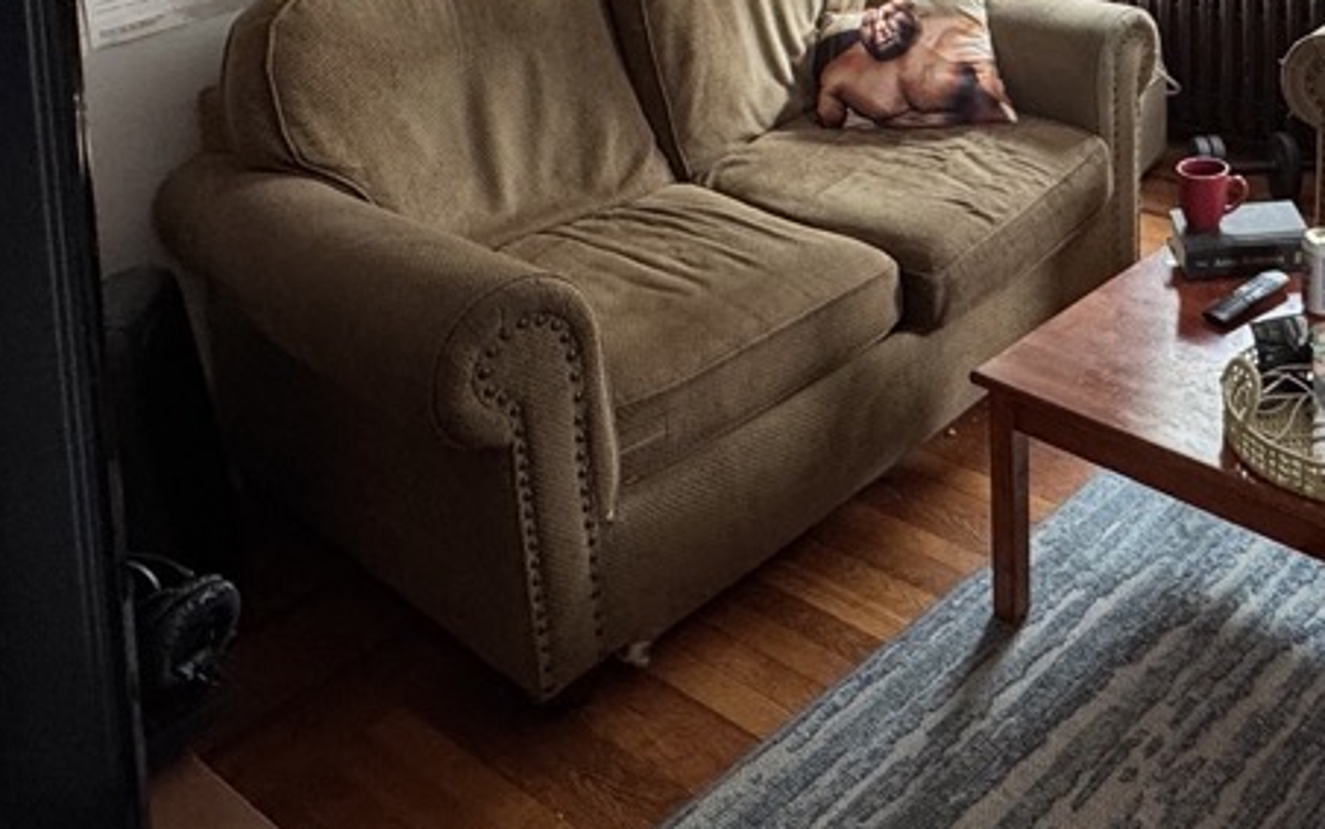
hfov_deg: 44.3
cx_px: 1108
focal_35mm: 42
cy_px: -182
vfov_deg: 26.9
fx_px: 1517
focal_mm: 2.22
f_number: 2.2
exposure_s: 1/120
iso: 250
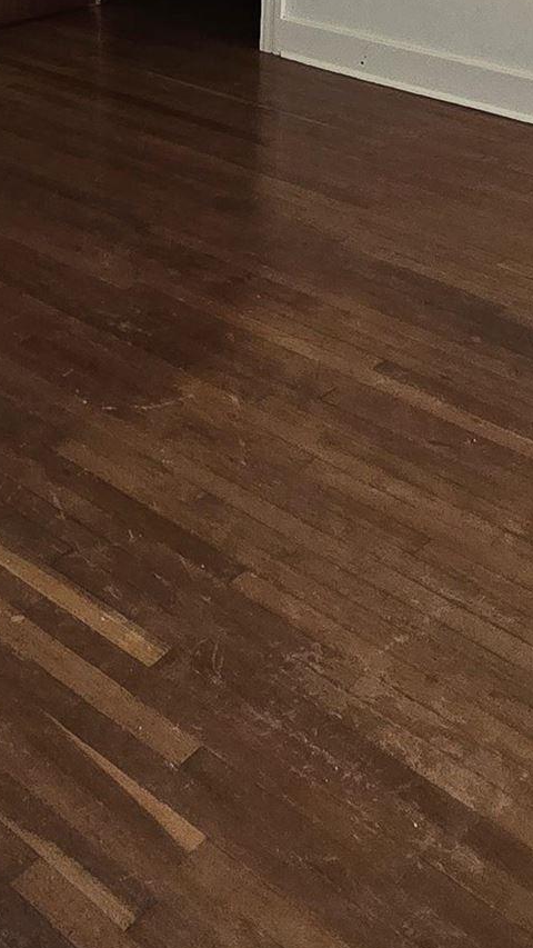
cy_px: -263
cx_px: -86
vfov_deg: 31.8
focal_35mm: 51
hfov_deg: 22.0
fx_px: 1281
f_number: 2.2
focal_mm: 2.2
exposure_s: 1/100
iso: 320
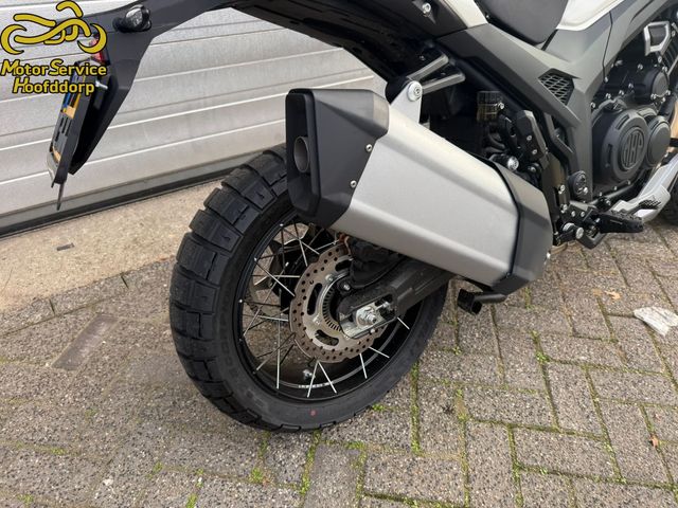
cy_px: 254
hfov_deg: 71.6
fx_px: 470
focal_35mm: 24
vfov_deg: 56.8
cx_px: 339
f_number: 1.78
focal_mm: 6.76
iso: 100
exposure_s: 1/547
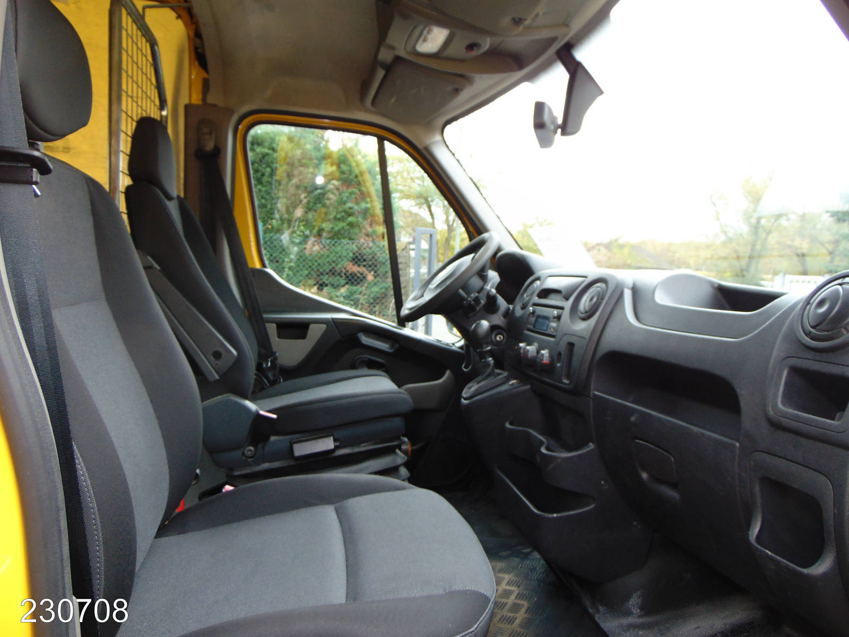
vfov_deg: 54.9
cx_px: 424
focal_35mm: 25
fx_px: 613
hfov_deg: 69.4
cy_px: 318
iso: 160
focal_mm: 4.5
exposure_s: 1/30
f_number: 3
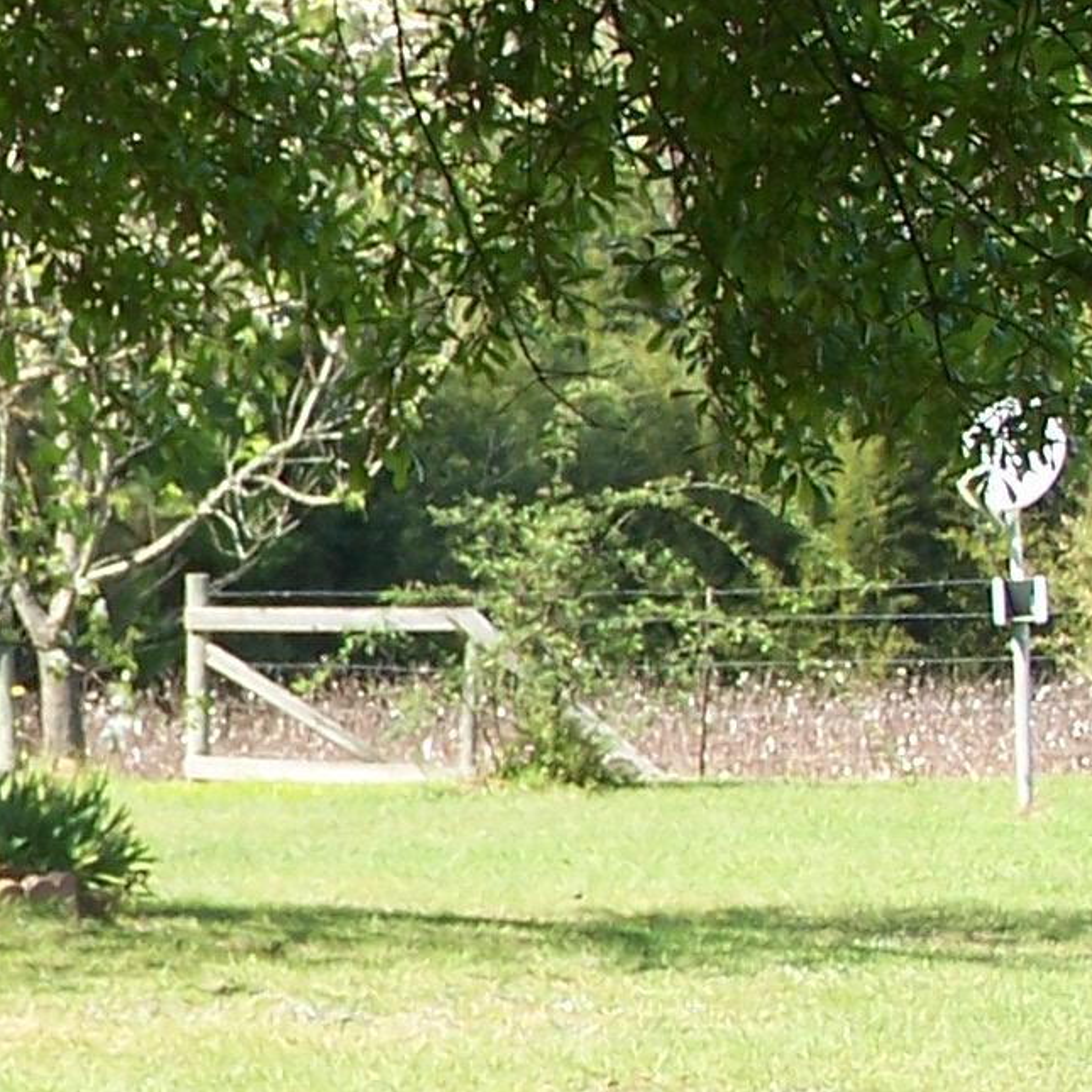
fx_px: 8066
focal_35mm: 226
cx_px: -706
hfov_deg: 7.6
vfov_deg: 7.7
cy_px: 643
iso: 80
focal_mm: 10.7
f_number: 3.2
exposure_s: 1/320
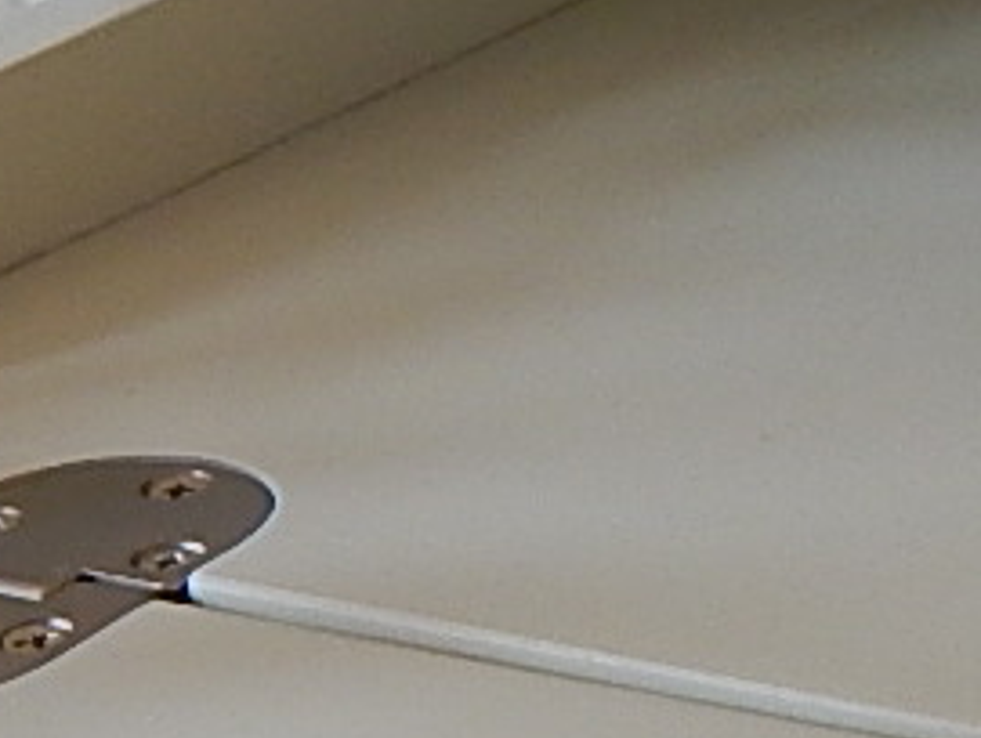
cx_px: 2668
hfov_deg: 7.9
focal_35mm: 224
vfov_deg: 6.6
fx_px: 6356
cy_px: 1093
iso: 160
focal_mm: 6.8
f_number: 3.4
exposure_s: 1/30
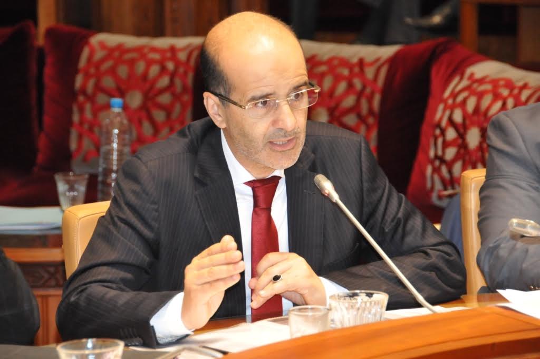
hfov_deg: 11.4
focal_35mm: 180
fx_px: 2697
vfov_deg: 7.6
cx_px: 270
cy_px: 180
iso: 3200
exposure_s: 1/60
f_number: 6.3
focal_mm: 120
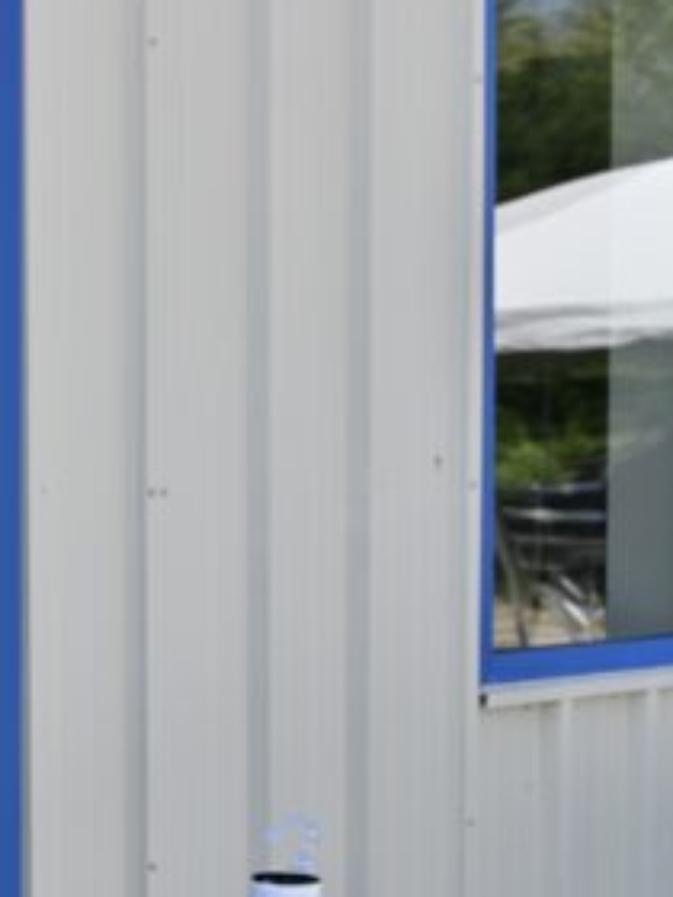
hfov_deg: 10.5
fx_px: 3551
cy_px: 750
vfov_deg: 14.3
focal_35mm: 137
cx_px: -317
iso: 64
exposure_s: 1/100
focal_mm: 52
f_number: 9
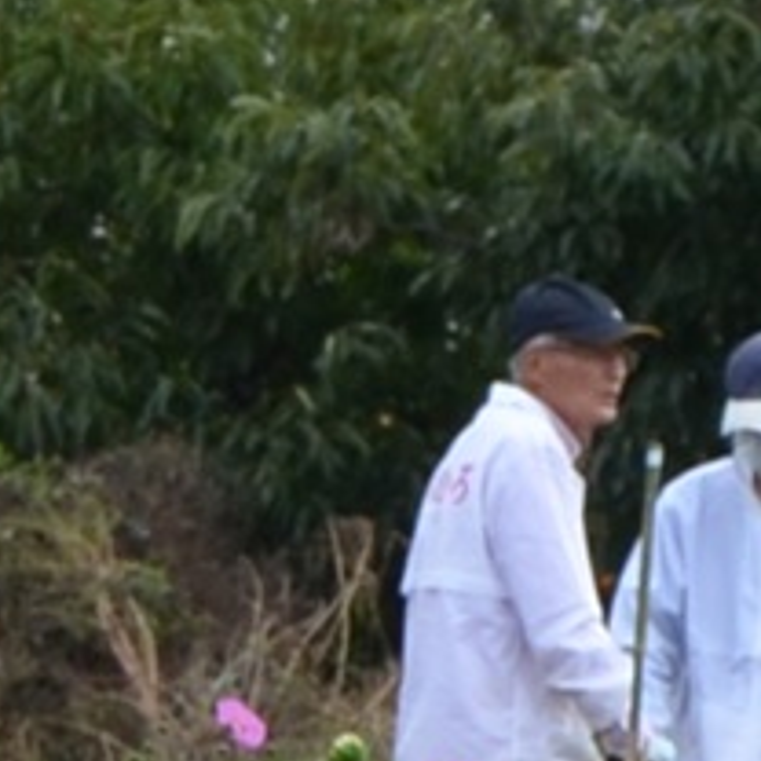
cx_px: -13
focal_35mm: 257
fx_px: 6392
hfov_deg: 6.8
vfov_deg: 6.8
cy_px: 704
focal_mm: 70
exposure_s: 1/250
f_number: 8
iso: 200
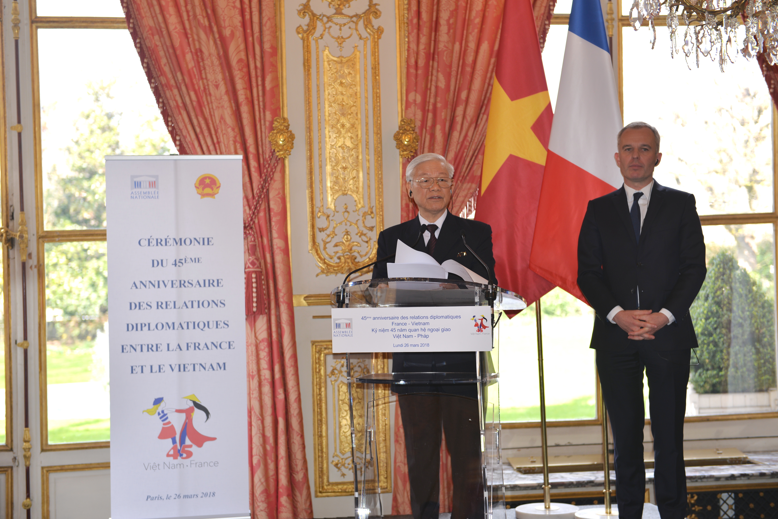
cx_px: 389
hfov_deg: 33.4
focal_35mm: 60
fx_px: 1297
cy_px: 260
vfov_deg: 22.6
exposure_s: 1/200
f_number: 3.5
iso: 180
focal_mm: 60
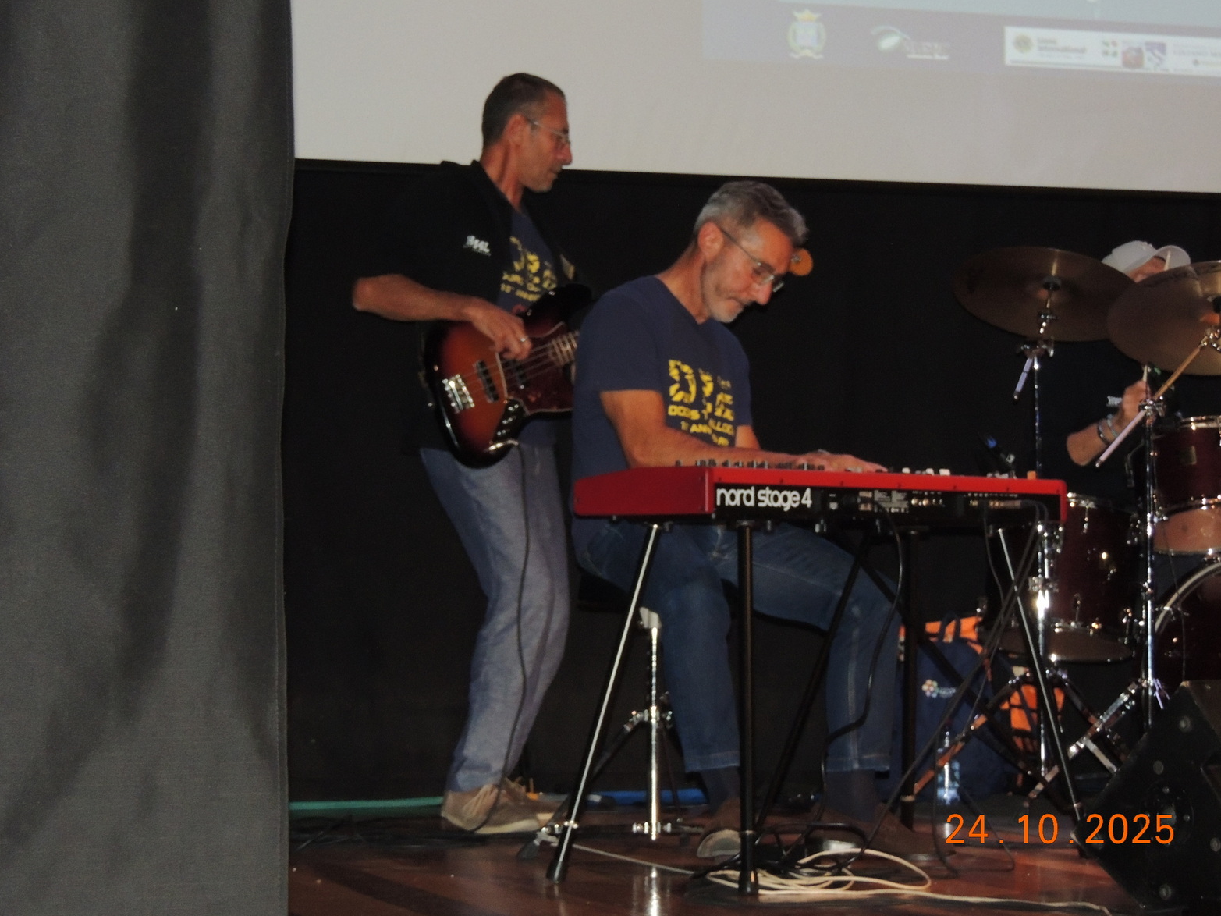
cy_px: 460
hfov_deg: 21.3
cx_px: 605
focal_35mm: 92
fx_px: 3245
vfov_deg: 16.1
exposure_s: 1/60
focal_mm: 16
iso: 800
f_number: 4.1
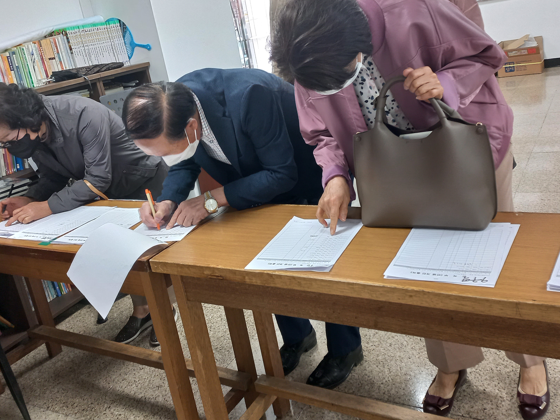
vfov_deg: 39.5
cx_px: 260
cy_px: 175
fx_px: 582
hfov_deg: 51.3
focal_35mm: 36
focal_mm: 4.6
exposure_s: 1/59
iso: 200
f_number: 1.8
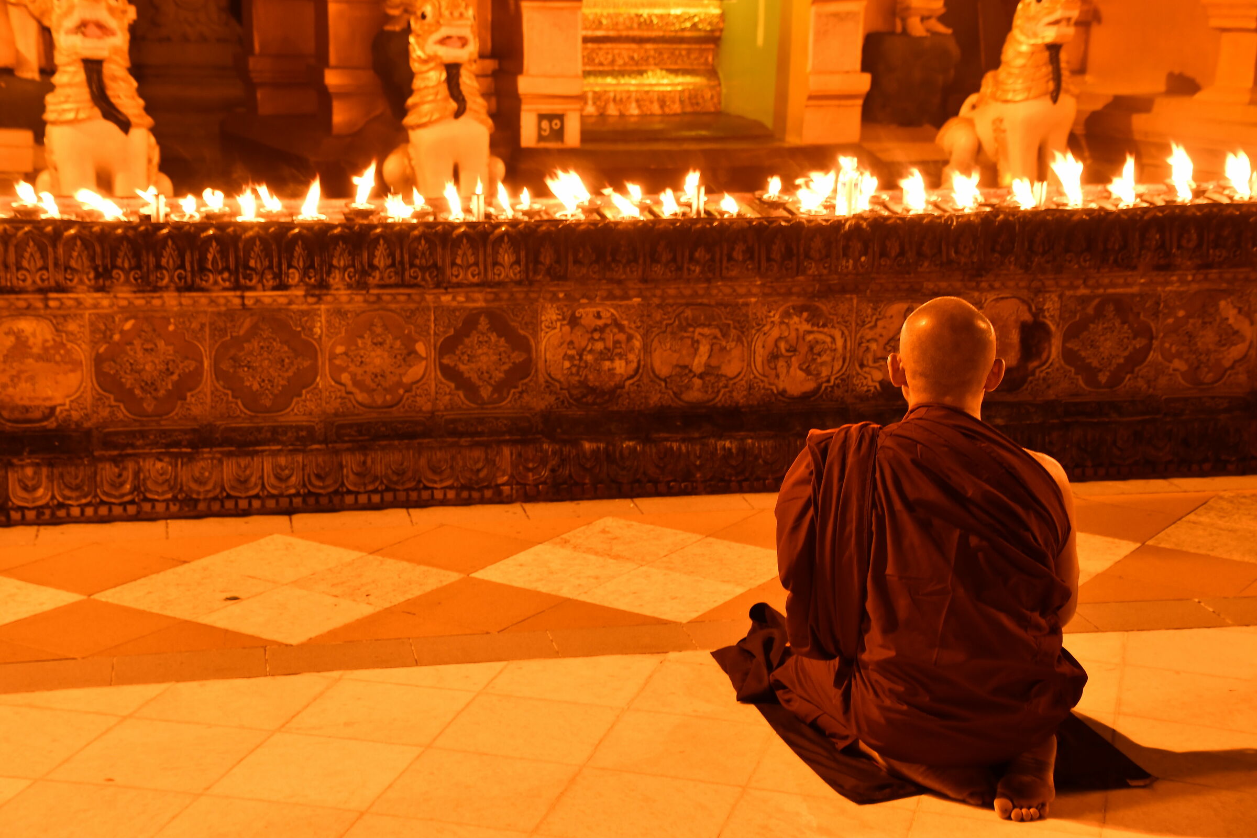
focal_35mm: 60
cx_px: 628
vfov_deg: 22.6
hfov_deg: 33.4
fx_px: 2095
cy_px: 419
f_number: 4.2
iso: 400
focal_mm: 40
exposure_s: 1/3
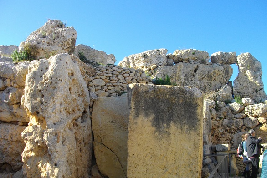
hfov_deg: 57.2
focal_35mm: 33
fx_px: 245
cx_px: 135
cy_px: 100
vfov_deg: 39.9
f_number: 8.8
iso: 100
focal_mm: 5.7
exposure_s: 1/60
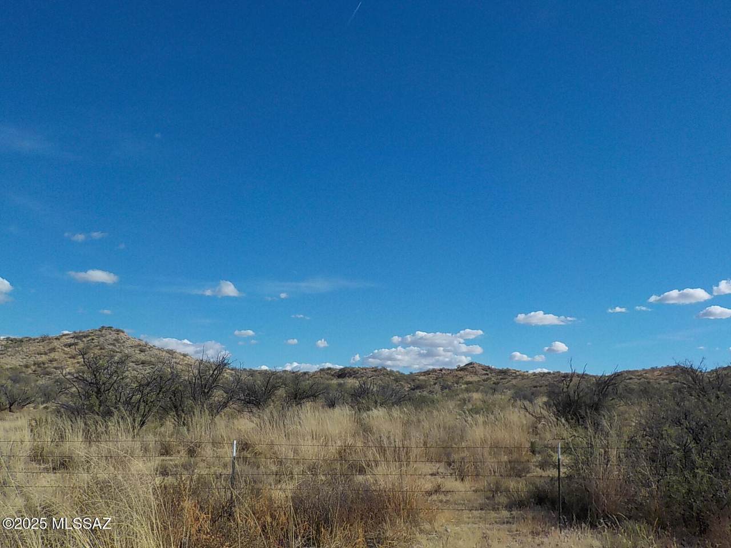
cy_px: 274
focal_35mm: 30
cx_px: 366
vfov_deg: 46.8
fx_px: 634
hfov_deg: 60.0
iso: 125
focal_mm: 4.1
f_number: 6.6
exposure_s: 1/500
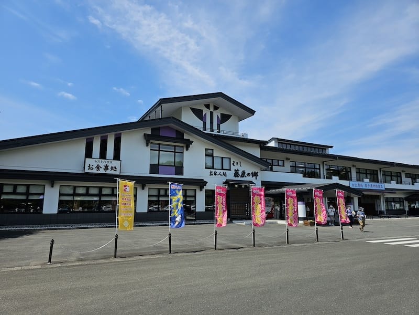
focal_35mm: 23
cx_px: 210
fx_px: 278
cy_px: 158
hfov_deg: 73.9
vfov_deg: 58.9
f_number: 1.7
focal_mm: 6.3
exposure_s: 1/1005
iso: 10
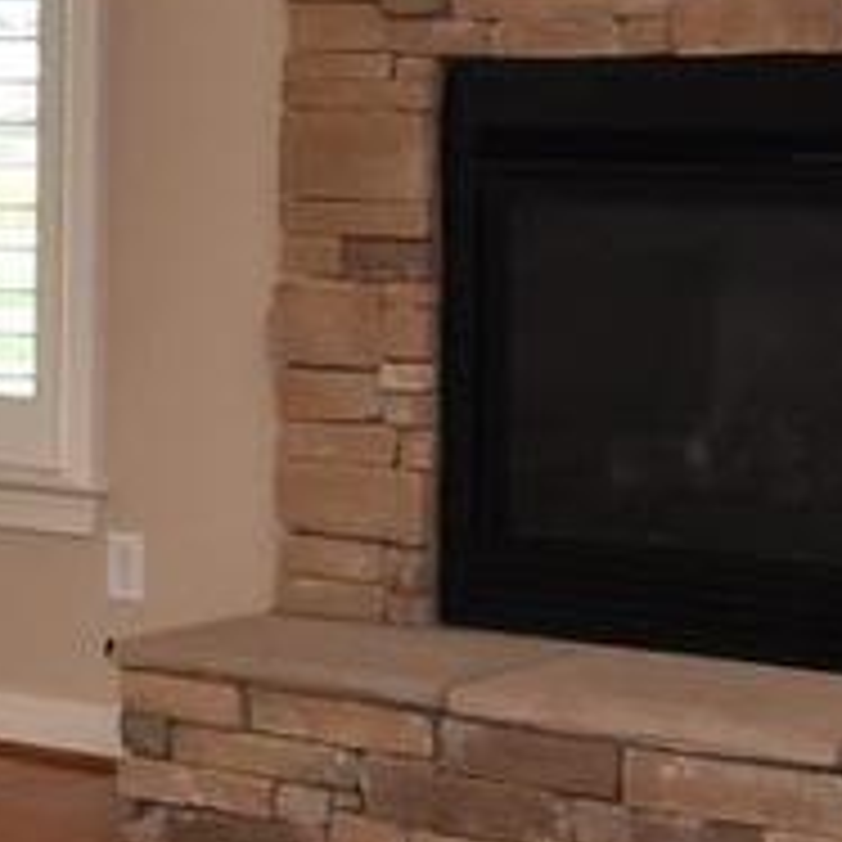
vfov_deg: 14.7
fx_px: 3247
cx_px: -396
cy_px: 158
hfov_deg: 13.9
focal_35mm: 118
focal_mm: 12
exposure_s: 1/100
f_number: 9
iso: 800
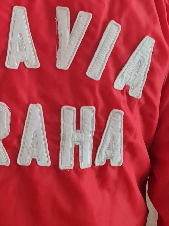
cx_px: 28
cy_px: 42
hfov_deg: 26.9
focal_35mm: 53
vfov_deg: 34.9
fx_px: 345
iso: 640
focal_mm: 5.4
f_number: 1.8
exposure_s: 1/50
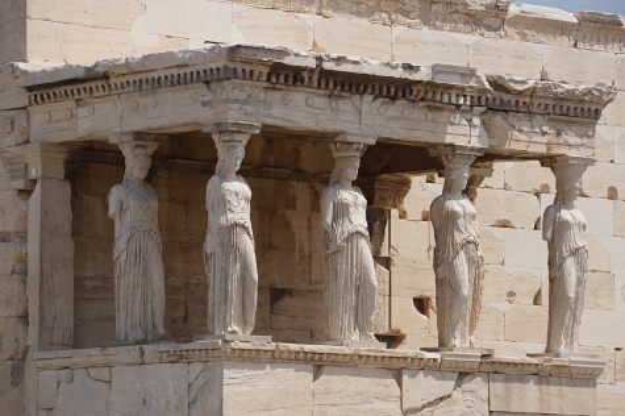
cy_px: 208
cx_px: 312
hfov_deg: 10.2
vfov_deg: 6.8
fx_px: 3513
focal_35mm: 202
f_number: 8
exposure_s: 1/400
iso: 100
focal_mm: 135
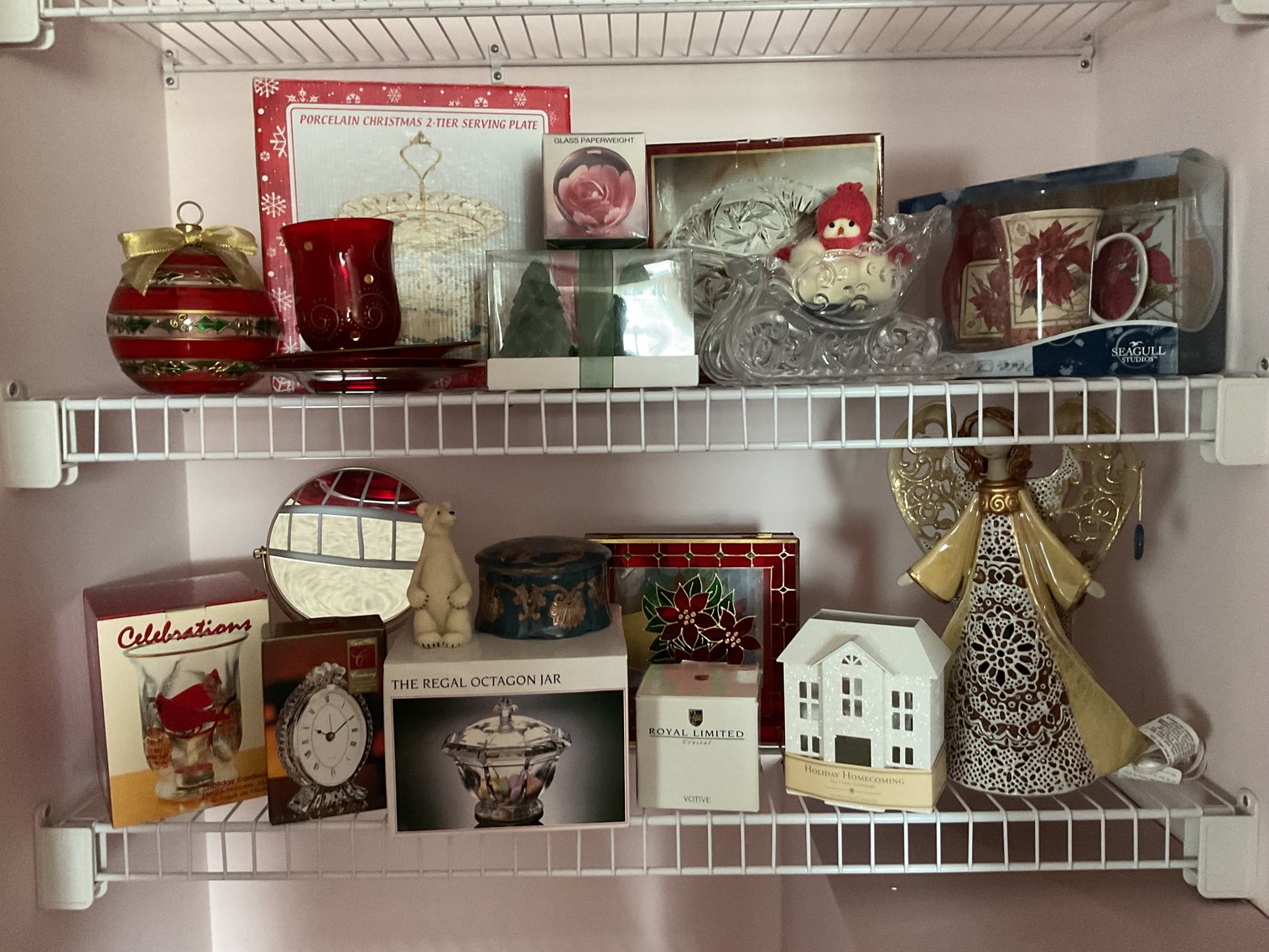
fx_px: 1063
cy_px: 476
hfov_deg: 61.7
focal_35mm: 29
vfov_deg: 48.2
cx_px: 634
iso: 320
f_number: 1.8
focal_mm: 3
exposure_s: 1/30
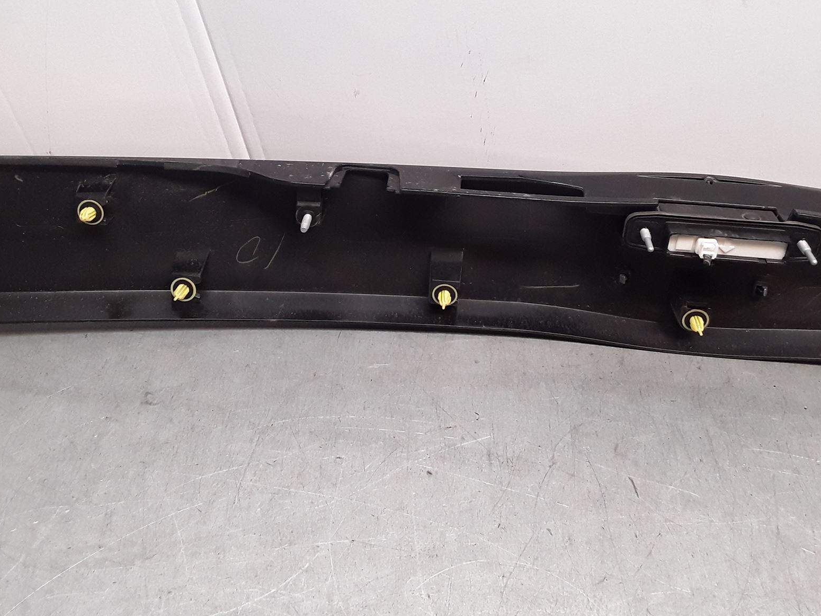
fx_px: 877
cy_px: 218
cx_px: 385
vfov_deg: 38.3
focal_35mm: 37
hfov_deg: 50.1
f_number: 1.9
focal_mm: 2.91
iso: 100
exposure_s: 1/100
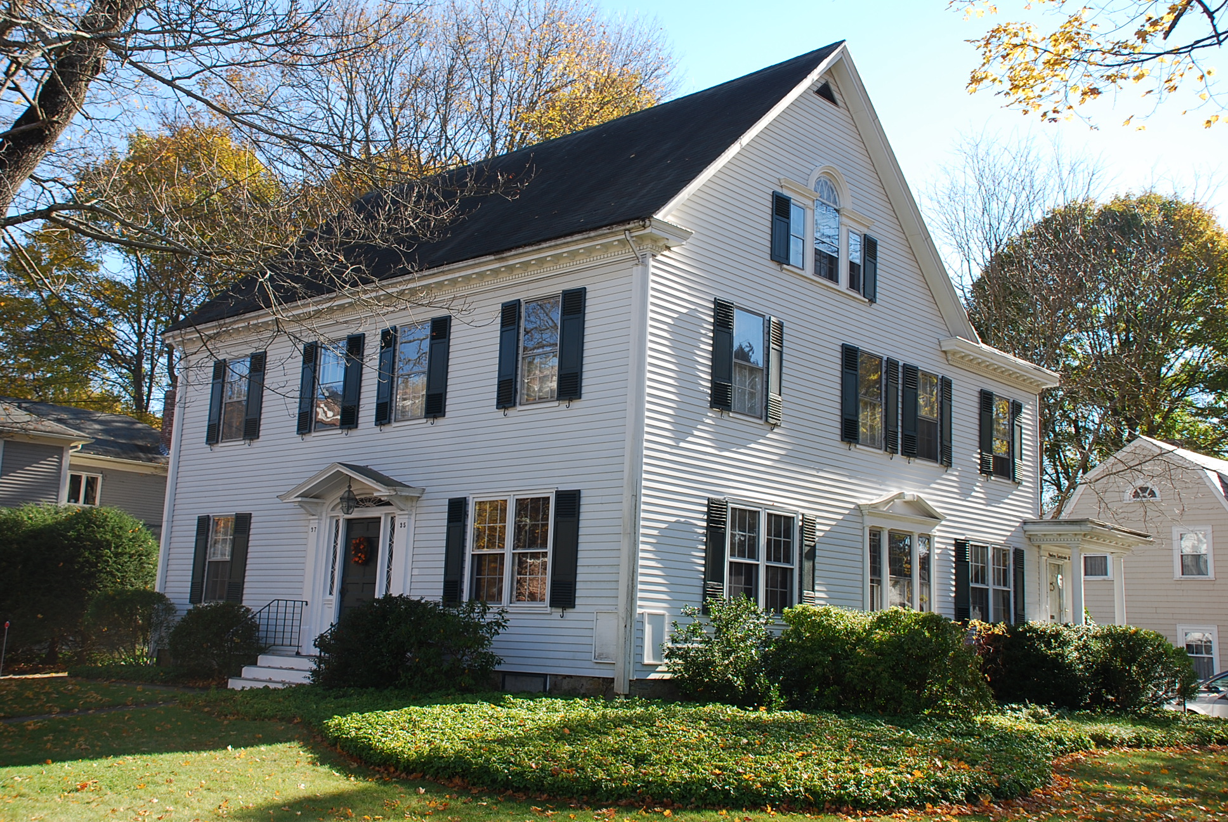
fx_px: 1332
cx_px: 614
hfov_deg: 49.5
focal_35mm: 39
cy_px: 411
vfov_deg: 34.3
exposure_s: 1/160
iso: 100
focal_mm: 26
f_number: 6.3
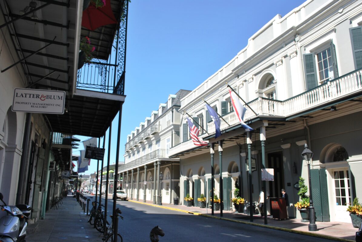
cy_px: 121
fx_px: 302
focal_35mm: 30
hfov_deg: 61.9
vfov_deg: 43.7
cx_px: 181
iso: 100
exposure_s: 1/250
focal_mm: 20
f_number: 8
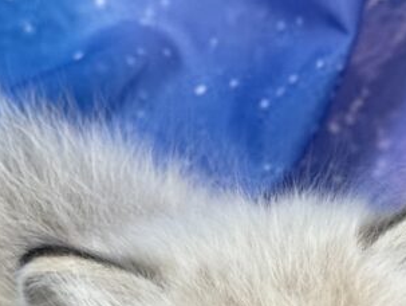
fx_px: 1902
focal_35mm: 162
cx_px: 100
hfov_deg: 12.1
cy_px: 419
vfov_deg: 9.0
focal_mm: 6.76
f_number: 1.78
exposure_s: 1/60
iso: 125
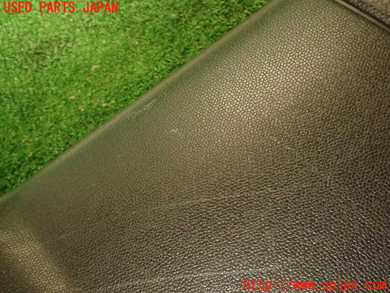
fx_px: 282
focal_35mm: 25
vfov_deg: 54.9
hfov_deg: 69.4
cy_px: 146
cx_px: 195
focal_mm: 4.5
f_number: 2
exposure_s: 1/40
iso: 200
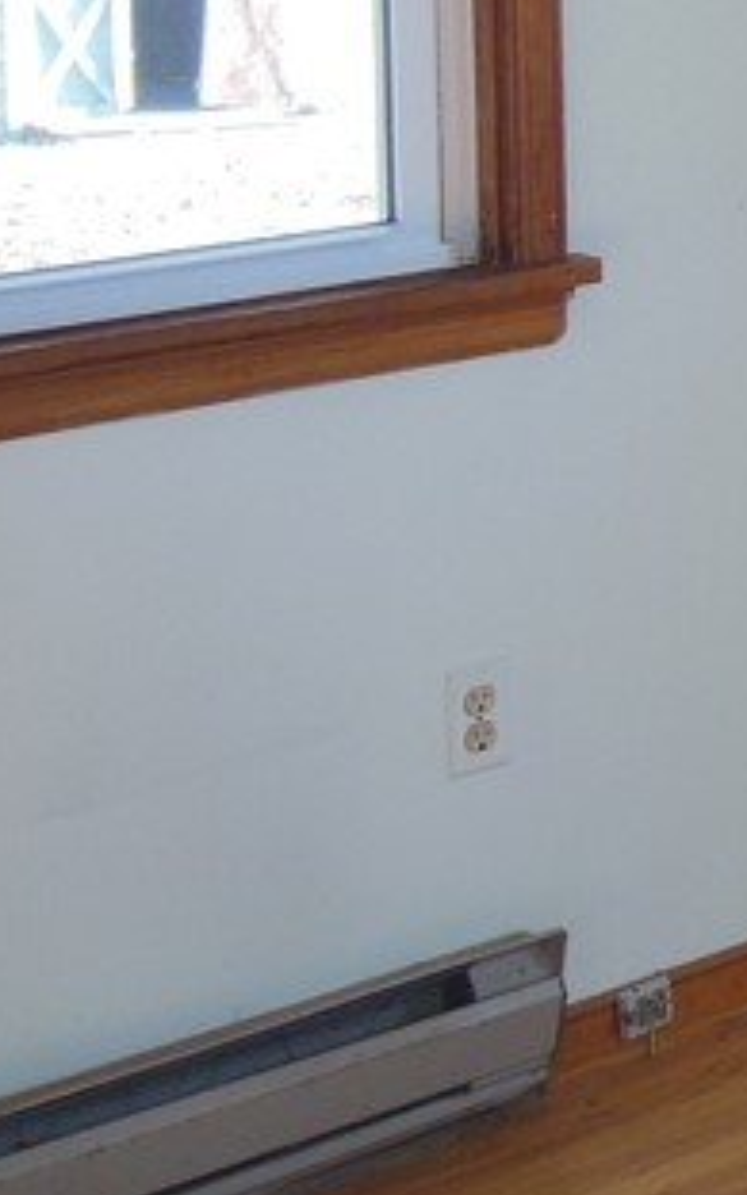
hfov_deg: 10.9
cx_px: 1816
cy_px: -126
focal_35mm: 101
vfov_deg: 19.7
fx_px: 3290
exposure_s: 1/30
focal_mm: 5.2
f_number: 3.7
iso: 125
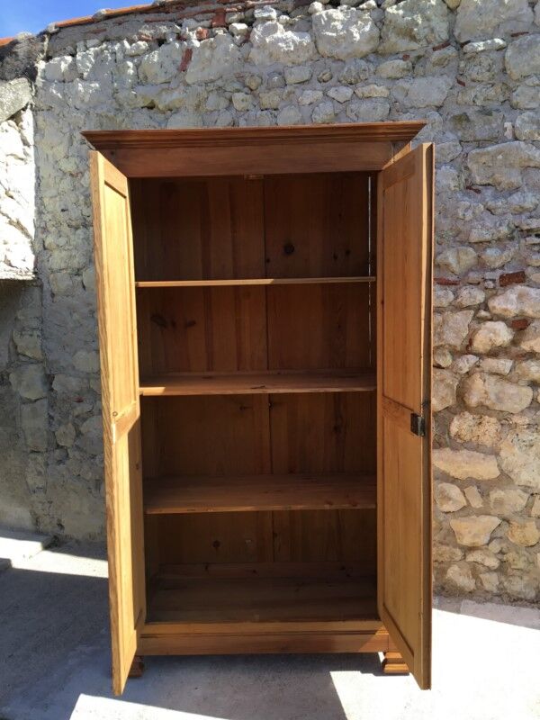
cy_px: 360
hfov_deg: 45.4
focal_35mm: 31
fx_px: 645
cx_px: 270
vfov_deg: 58.4
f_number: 2.4
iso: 25
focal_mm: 3.3
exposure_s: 1/416
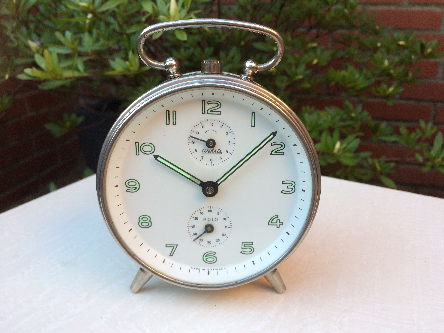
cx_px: 222
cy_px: 166
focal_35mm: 29
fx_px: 372
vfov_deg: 48.2
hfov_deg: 61.7
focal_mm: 4.15
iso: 50
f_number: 2.2
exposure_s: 1/100
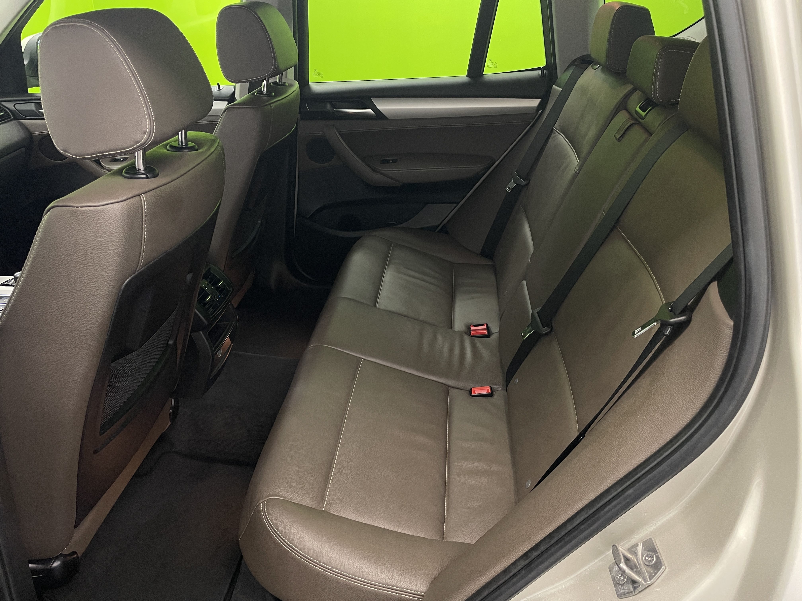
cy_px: 300
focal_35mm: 26
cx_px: 401
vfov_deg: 53.1
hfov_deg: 67.3
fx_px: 602
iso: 160
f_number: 1.6
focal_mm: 4.2
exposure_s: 1/50
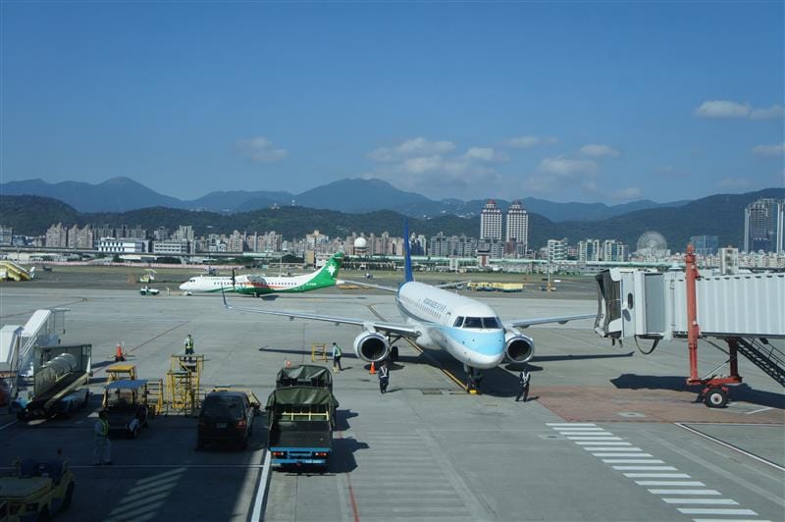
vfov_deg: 33.3
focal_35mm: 40
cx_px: 392
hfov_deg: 48.5
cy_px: 261
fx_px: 871
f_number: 8
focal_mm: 27
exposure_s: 1/320
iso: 200
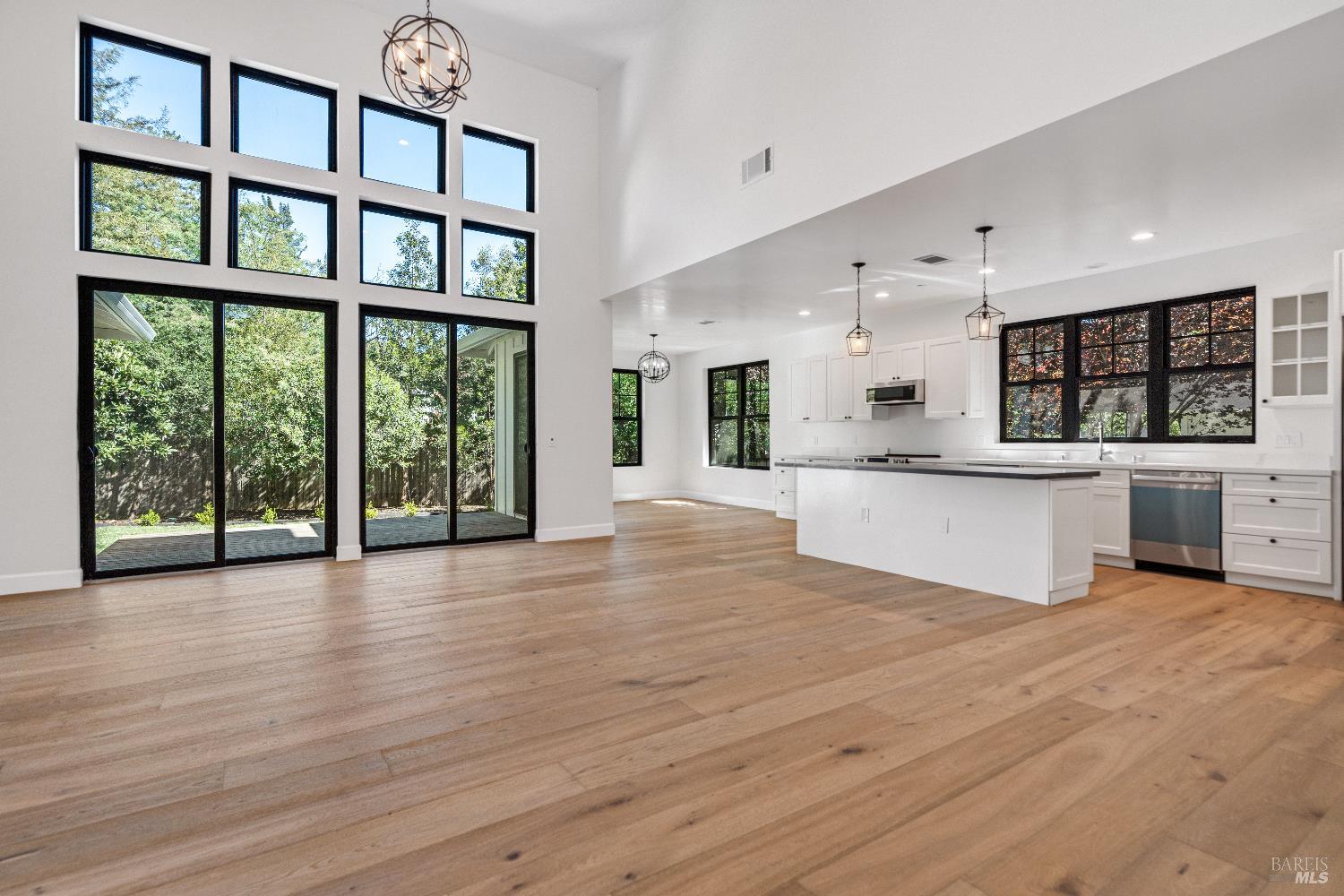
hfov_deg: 93.3
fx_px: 635
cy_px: 448
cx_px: 672
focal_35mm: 17
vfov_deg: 70.4
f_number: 8
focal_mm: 17
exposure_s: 1/3
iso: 320
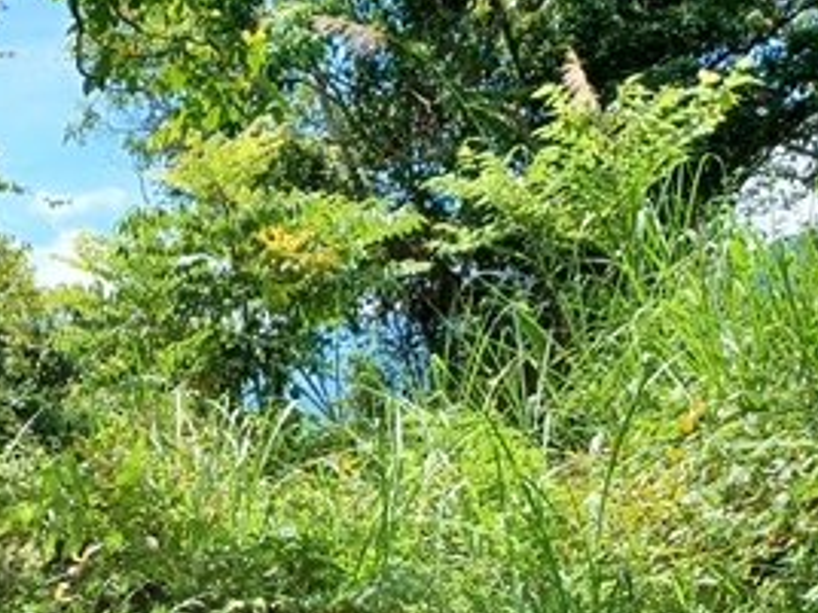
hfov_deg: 32.5
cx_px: 70
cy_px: 549
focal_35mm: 56
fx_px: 1323
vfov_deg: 25.3
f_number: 1.8
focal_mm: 4.6
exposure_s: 1/132
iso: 32
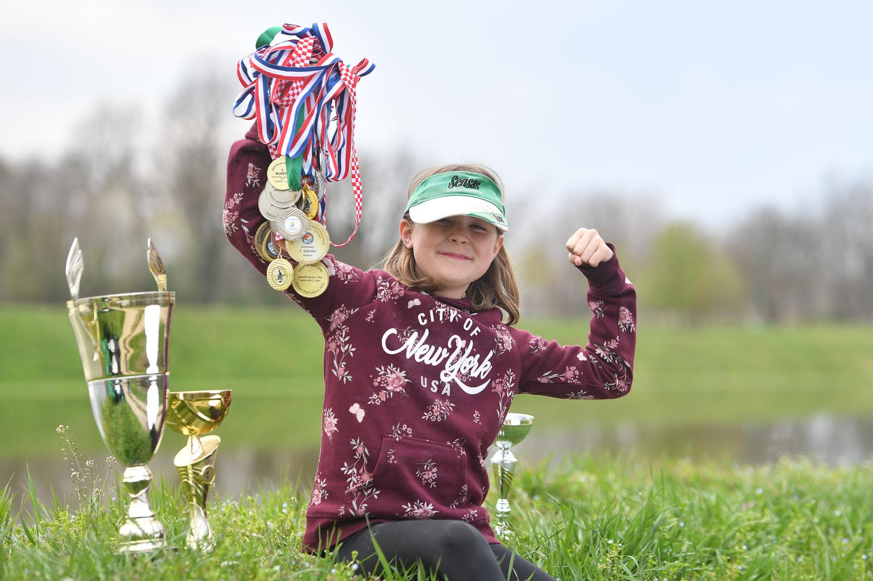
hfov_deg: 18.3
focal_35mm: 112
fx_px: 2715
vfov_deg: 12.2
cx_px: 436
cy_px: 290
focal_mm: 112
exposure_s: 1/200
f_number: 5
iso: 90
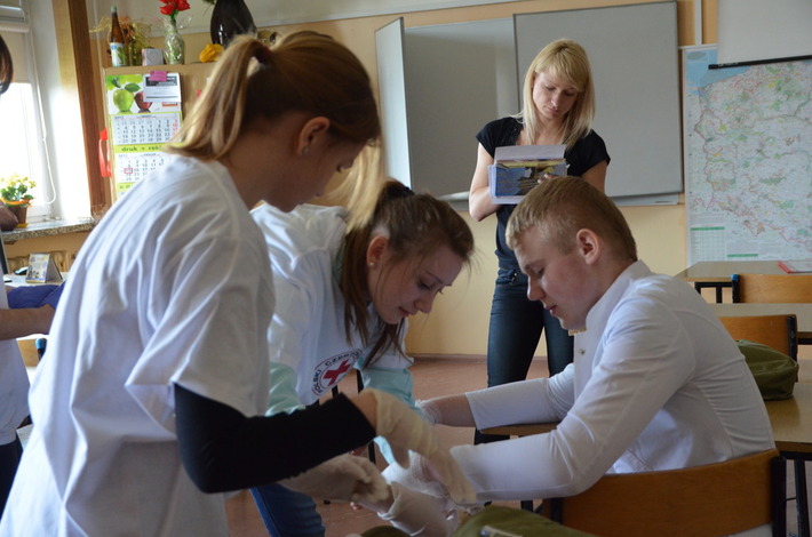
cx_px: 406
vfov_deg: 25.6
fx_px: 1182
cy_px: 268
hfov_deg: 37.9
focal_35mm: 52
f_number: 5.6
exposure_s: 1/125
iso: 1600
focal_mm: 35
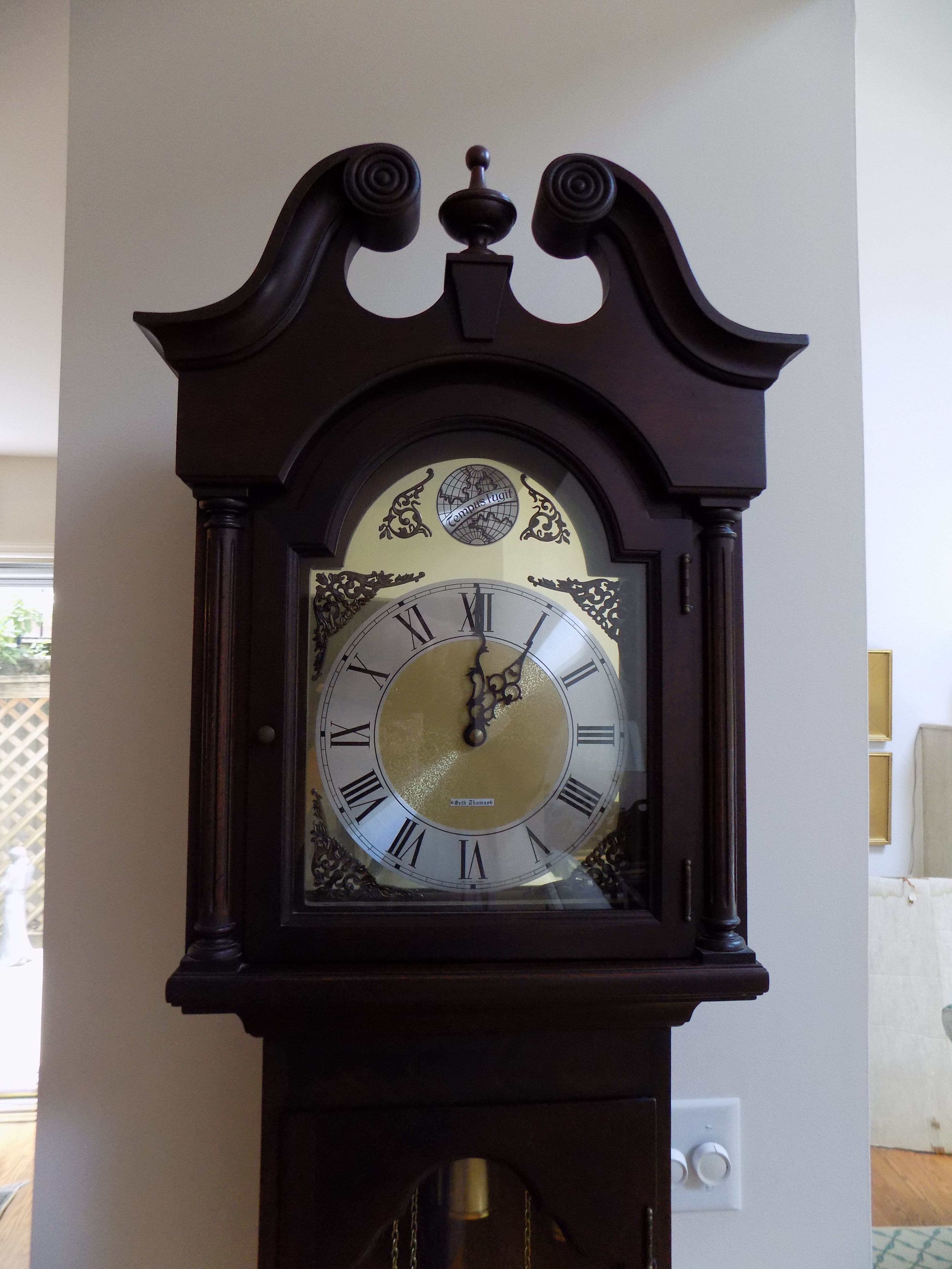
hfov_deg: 58.9
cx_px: 476
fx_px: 843
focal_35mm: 23
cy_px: 634
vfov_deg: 73.9
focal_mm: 4
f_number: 3.1
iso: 250
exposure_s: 1/30
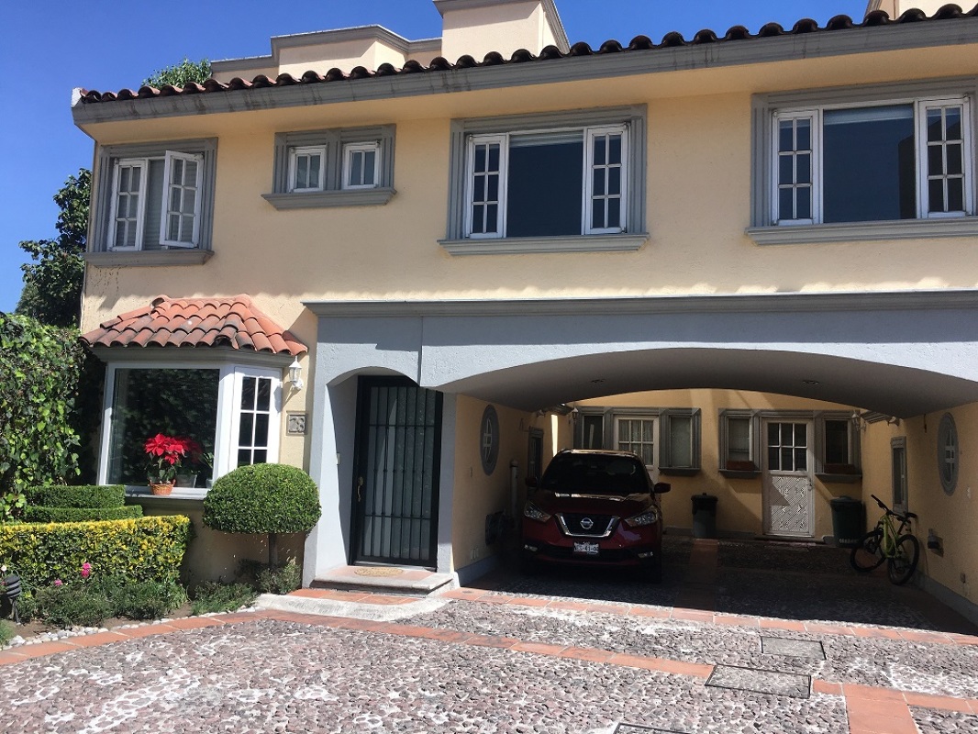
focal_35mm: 29
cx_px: 489
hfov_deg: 61.6
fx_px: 820
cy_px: 367
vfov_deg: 48.2
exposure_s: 1/1508
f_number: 2.2
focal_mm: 4.15
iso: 25
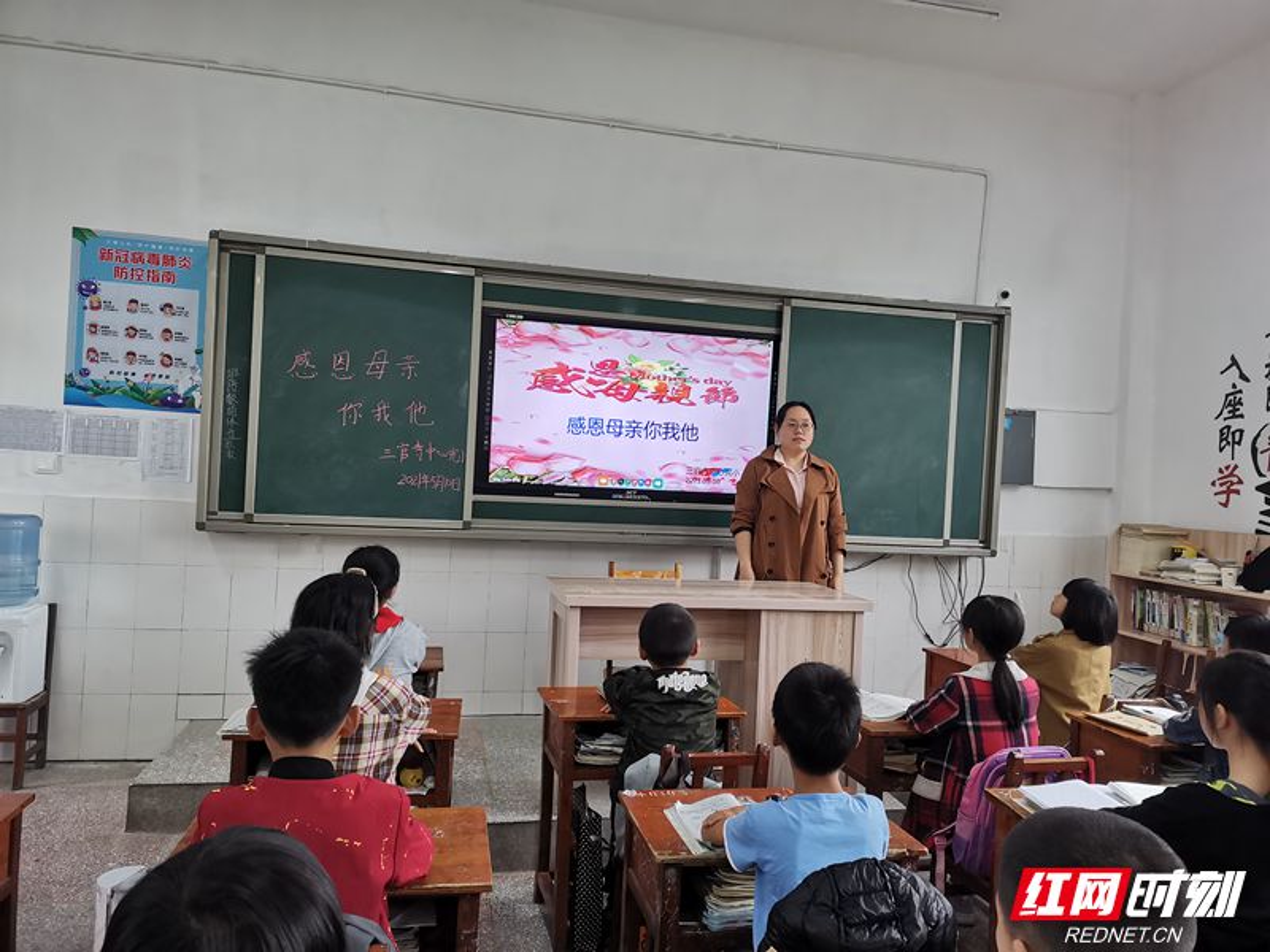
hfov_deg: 67.3
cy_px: 476
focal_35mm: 26
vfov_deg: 53.1
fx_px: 954
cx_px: 635
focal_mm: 4.75
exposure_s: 1/100
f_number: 1.8
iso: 400
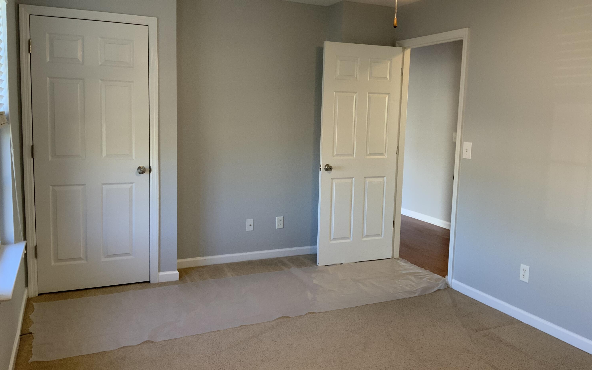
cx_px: 297
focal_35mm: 31
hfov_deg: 61.2
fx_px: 500
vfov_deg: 40.5
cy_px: 167
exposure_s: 1/60
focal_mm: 3
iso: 80
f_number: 1.8
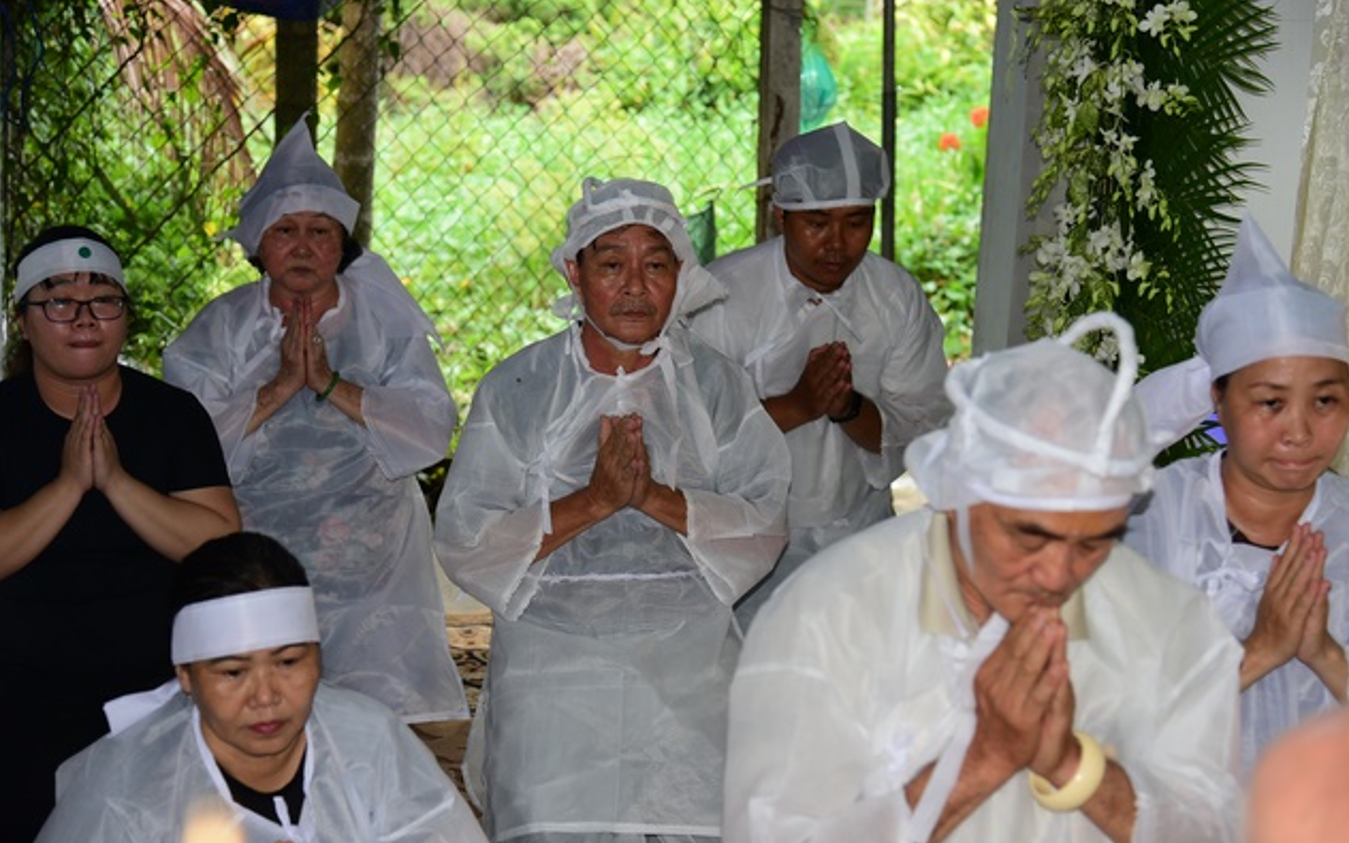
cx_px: 674
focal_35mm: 65
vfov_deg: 20.0
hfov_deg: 31.5
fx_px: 2390
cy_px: 416
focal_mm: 62
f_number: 4
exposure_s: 1/60
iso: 320
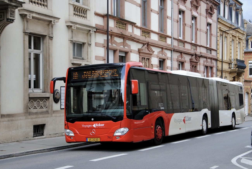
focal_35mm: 52
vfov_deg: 25.8
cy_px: 84
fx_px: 368
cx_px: 126
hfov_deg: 37.8
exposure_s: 1/500
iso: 360
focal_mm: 35
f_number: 4.5
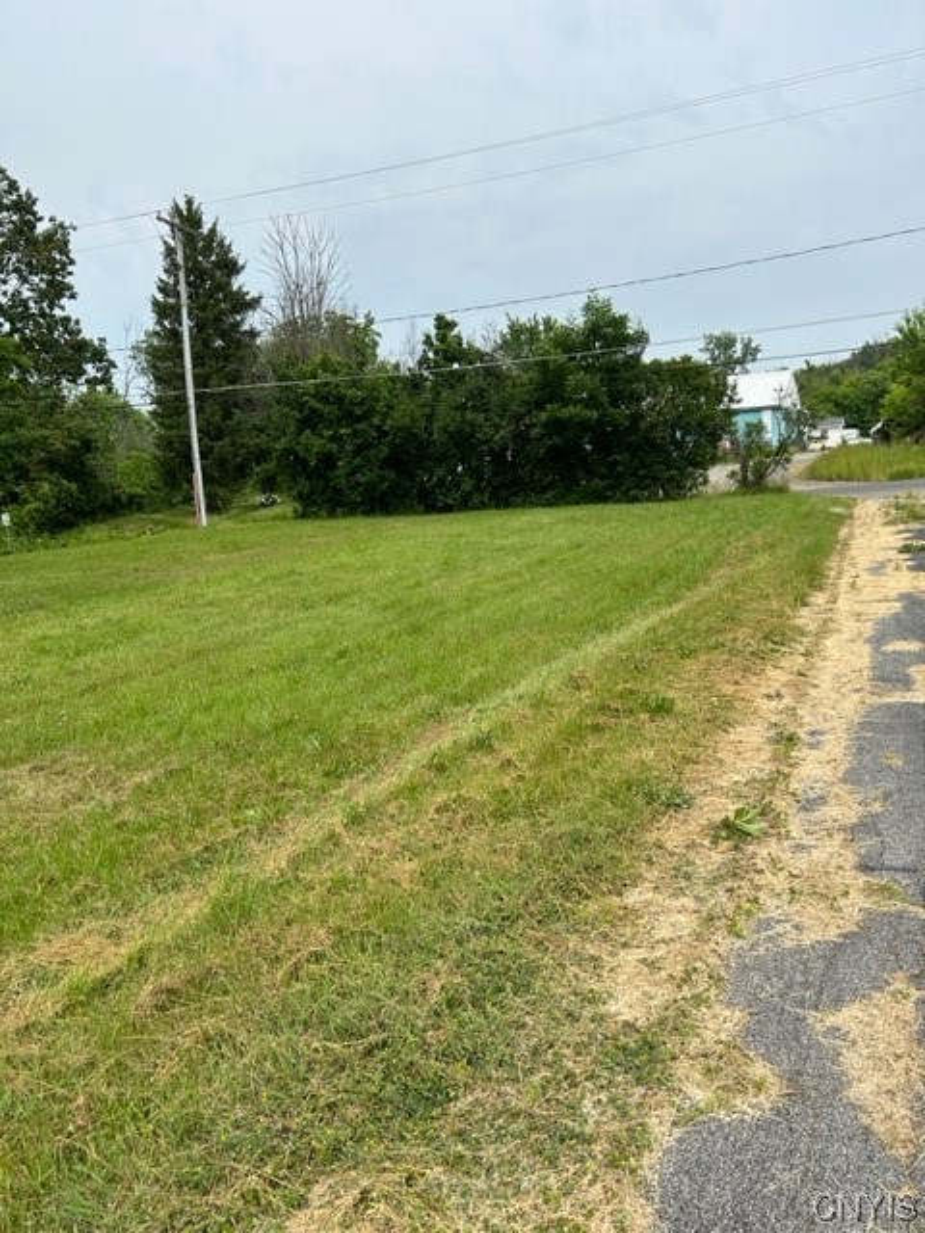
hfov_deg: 53.1
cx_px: 462
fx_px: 926
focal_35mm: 26
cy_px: 616
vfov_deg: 67.3
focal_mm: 5.7
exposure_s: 1/3165
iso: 50
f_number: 1.5
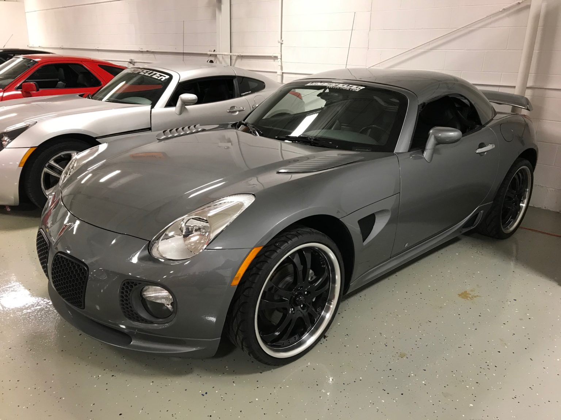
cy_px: 210
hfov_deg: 63.4
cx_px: 280
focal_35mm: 28
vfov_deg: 49.7
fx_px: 454
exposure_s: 1/24
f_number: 1.8
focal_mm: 3.99
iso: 40
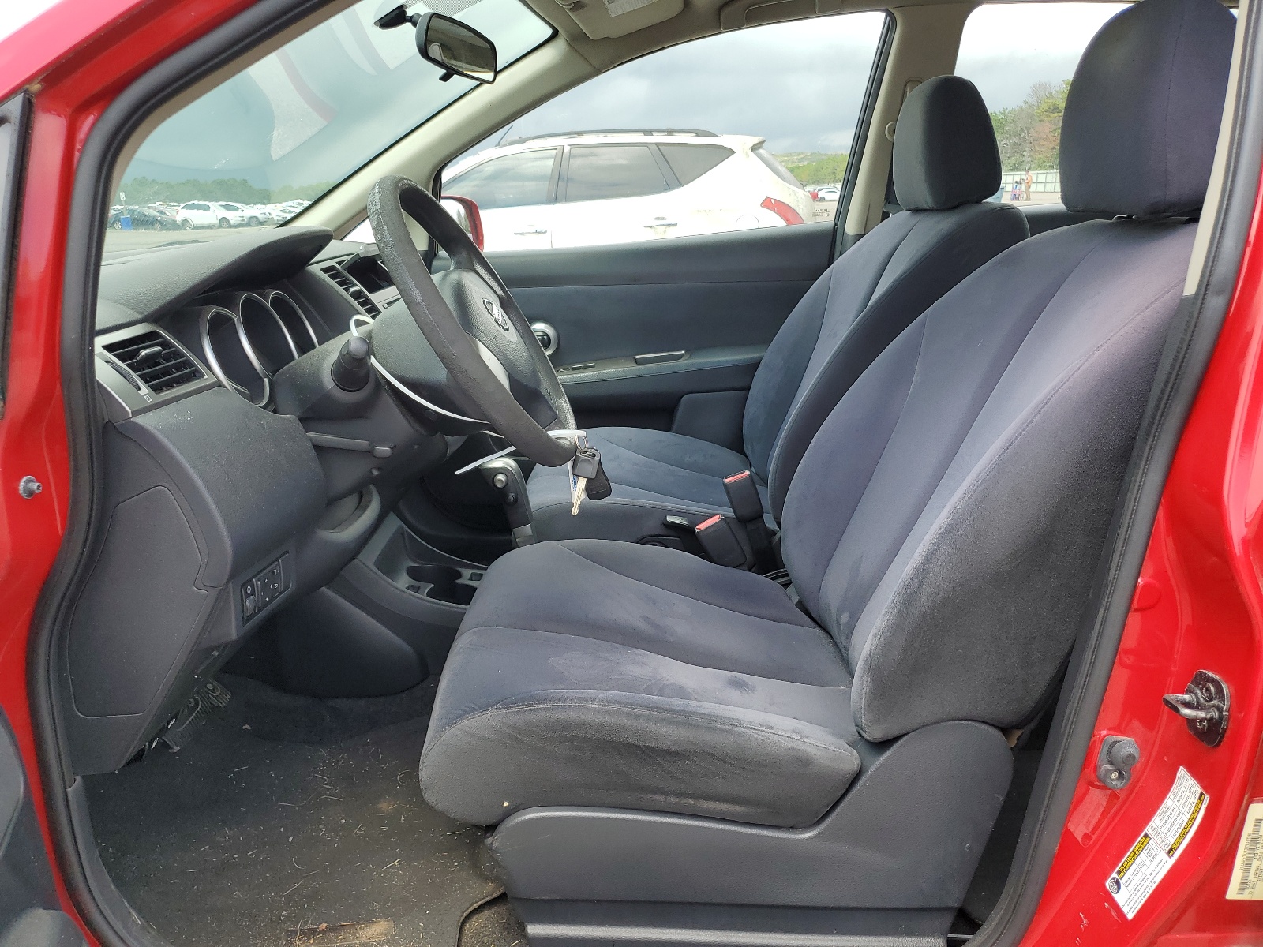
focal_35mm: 26
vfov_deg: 53.1
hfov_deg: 67.3
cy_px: 474
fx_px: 949
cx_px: 632
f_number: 1.5
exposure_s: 1/833
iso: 50
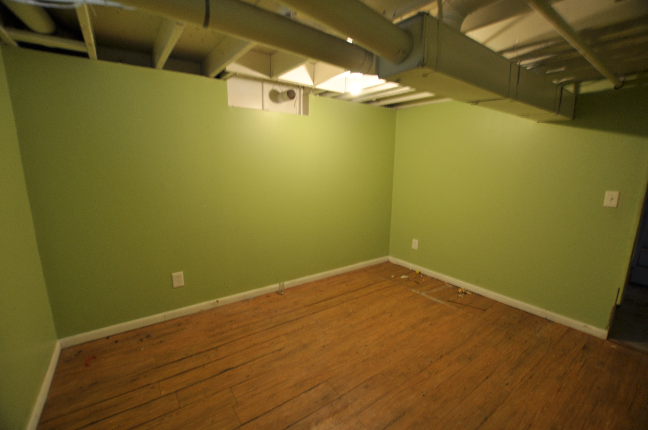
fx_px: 270
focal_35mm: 15
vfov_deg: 77.2
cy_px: 215
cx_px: 324
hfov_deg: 100.5
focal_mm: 10
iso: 200
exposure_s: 1/8
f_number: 3.5
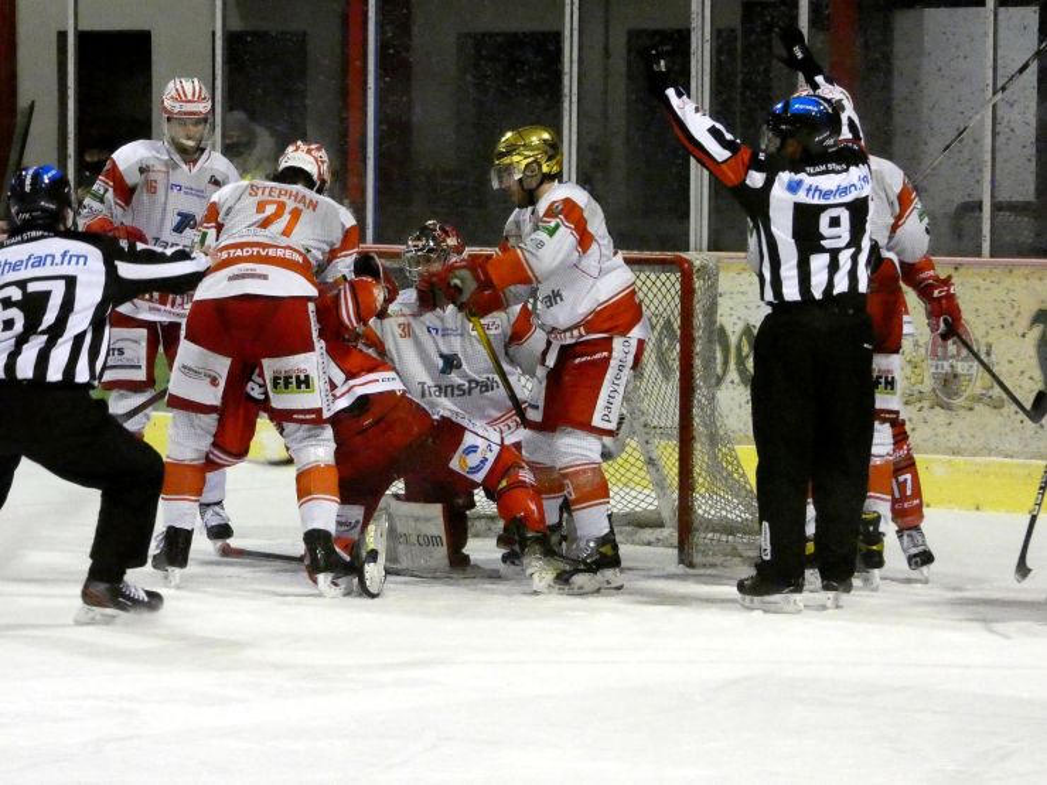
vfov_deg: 8.1
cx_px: 524
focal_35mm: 183
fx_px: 5535
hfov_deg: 10.8
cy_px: 392
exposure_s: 1/200
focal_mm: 32.7
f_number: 5.5
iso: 3200
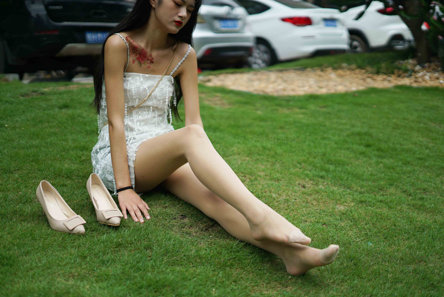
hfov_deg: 39.6
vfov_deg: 27.0
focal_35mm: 50
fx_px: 617
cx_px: 222
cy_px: 148
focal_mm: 50
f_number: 1.8
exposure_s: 1/5000
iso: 250
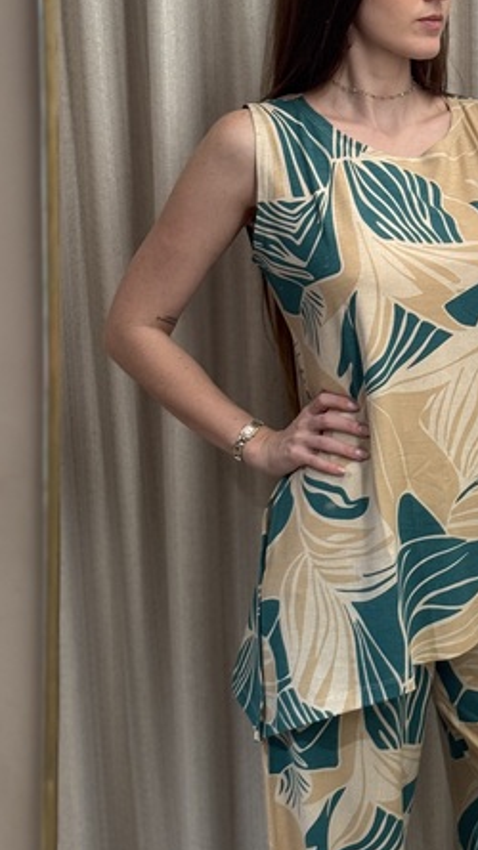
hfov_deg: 12.6
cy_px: 569
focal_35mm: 94
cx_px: 535
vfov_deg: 22.6
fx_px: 2120
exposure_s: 1/60
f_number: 1.78
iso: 64
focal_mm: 6.76
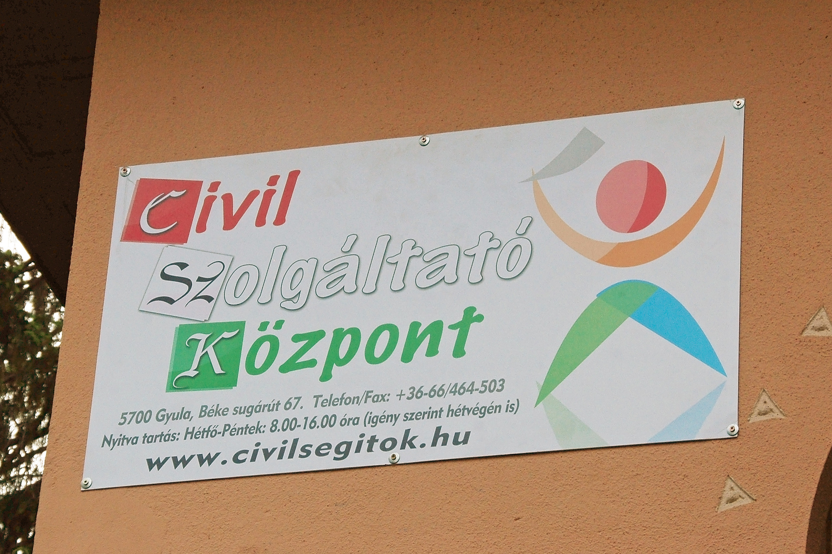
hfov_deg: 18.2
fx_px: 2598
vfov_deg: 12.2
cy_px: 277
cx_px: 416
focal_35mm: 112
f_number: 10
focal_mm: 75
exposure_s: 1/400
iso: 400
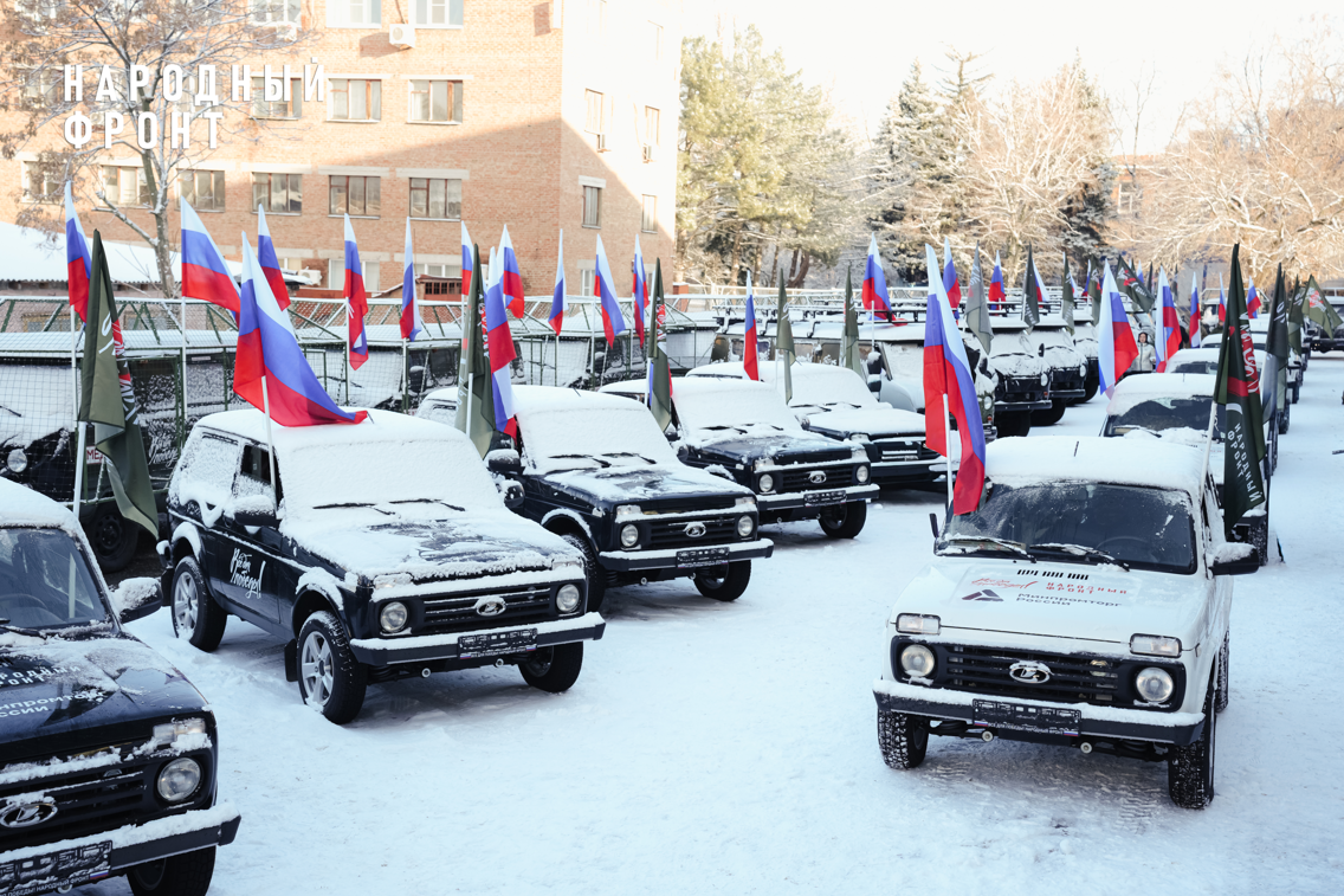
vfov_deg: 27.5
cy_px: 448
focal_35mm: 49
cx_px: 672
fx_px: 1829
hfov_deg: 40.3
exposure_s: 1/640
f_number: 5
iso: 500
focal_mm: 49
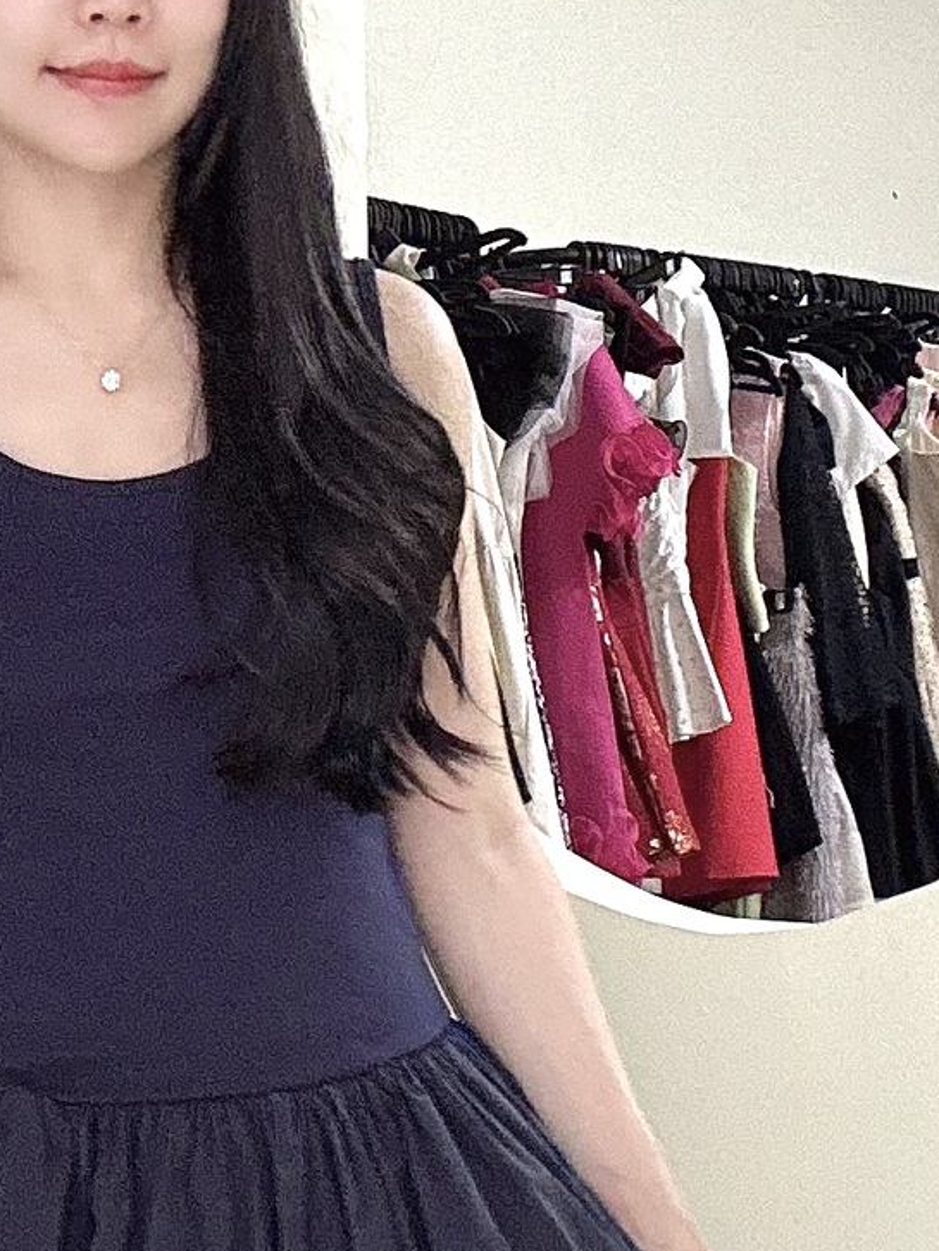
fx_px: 2747
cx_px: 109
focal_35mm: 76
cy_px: 1360
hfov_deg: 19.1
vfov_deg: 24.1
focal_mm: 2.69
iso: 250
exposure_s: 1/60
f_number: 1.9
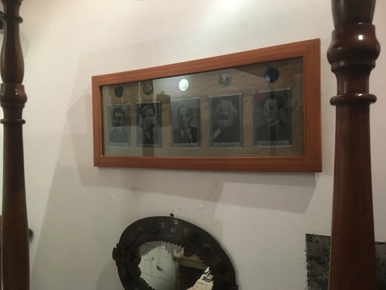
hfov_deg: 61.7
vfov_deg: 48.2
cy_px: 145
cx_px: 193
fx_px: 323
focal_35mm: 29
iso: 160
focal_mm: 4.15
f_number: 2.2
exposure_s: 1/30
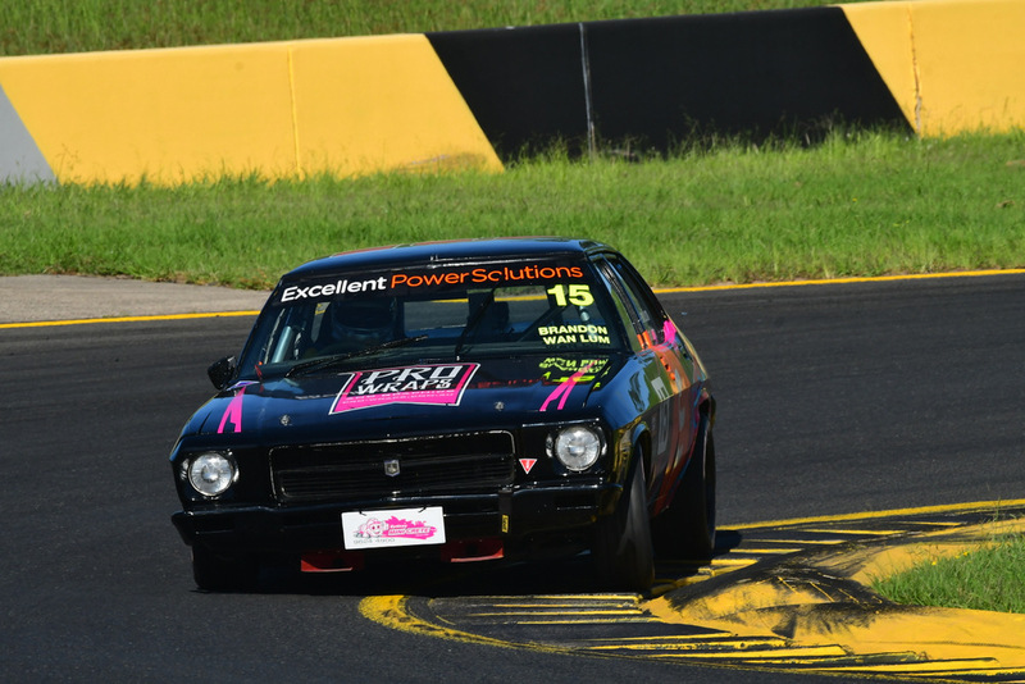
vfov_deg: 2.6
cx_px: 512
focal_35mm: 525
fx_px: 14952
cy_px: 342
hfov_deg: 3.9
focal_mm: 350
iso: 400
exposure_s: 1/640
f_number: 13
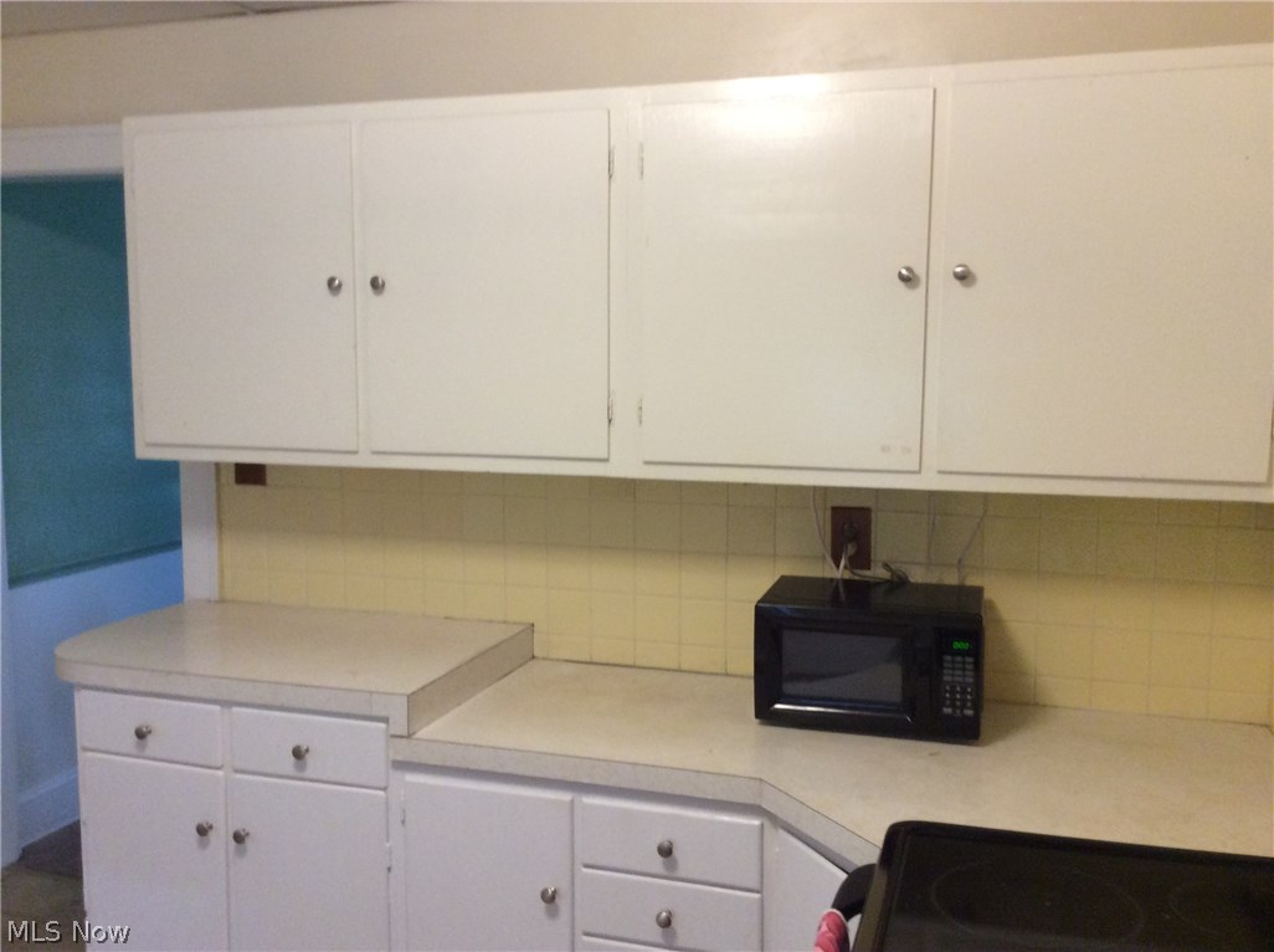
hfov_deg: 56.9
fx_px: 1176
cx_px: 637
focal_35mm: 32
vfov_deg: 44.0
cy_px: 476
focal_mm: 3.3
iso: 100
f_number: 2.4
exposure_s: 1/24
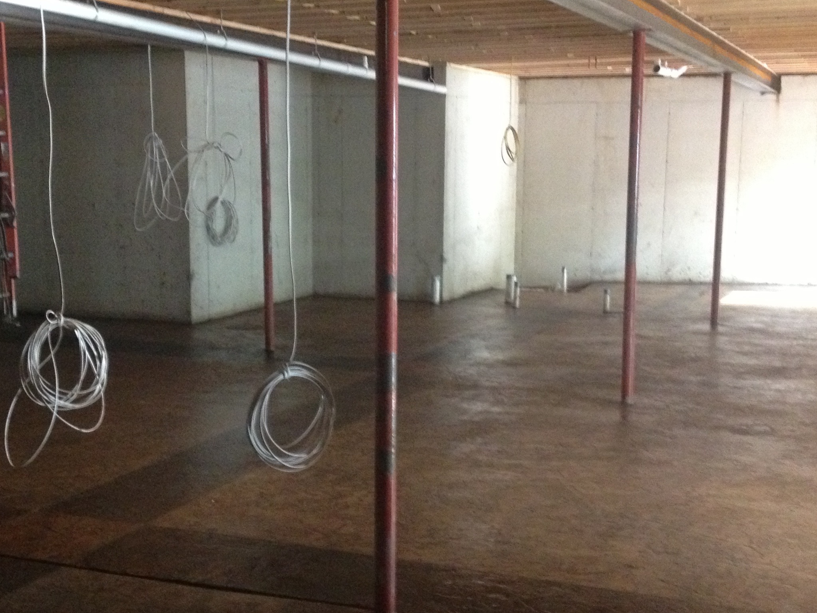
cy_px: 355
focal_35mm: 56
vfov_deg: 26.1
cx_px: 358
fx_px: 1322
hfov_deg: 34.3
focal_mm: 4.28
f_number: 2.4
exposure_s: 1/15
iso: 400
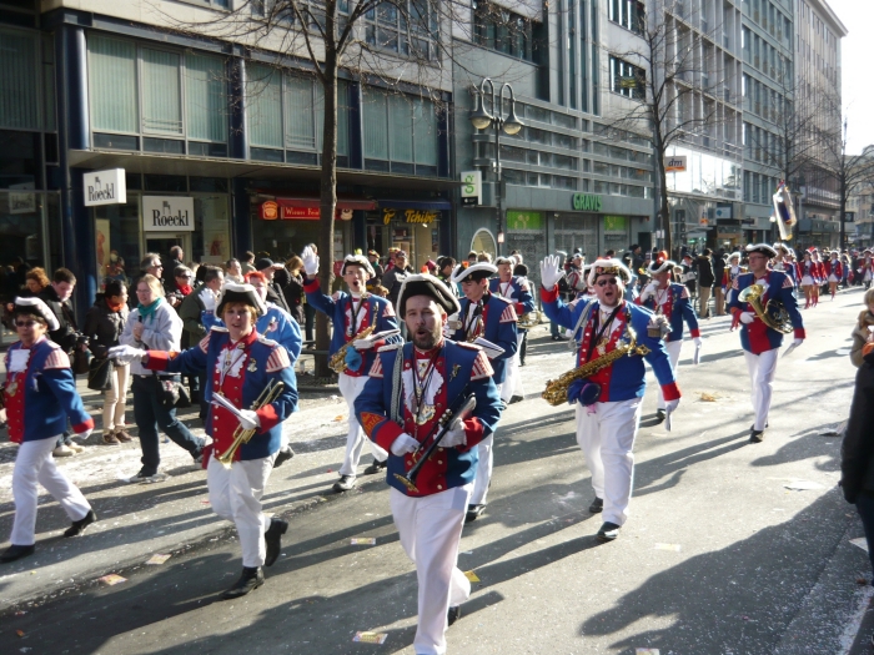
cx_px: 437
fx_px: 833
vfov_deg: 42.9
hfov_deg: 55.4
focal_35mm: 33
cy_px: 328
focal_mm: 5.5
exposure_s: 1/320
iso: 100
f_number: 2.8
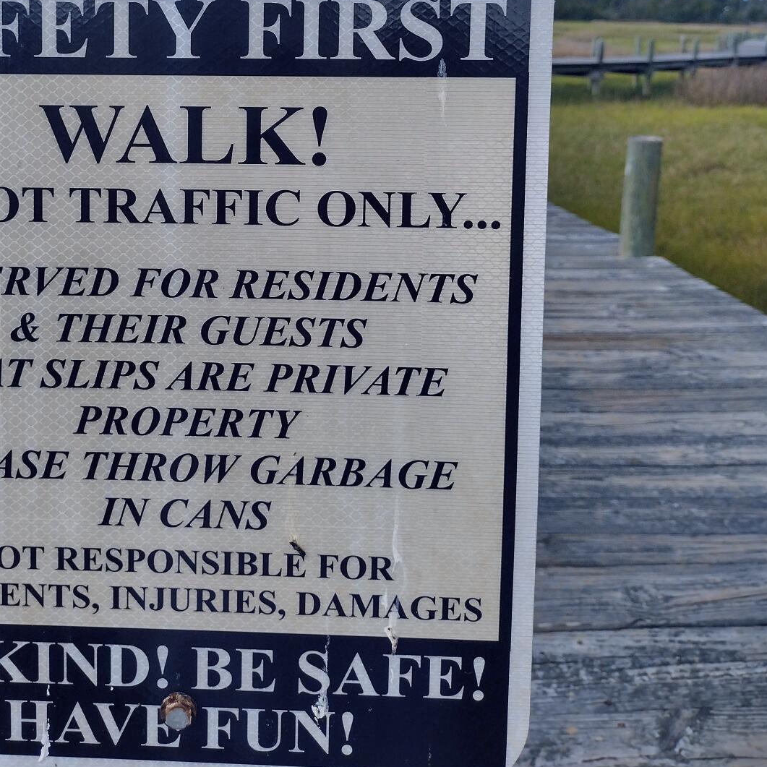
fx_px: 1128
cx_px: 229
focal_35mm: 45
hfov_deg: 37.0
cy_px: 146
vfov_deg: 36.2
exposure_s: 1/376
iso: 100
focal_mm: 4.71
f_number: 1.7
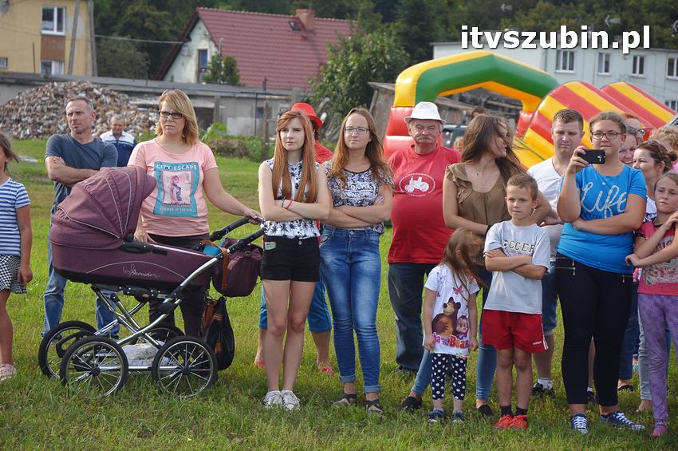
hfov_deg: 19.5
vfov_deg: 13.0
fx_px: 1976
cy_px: 226
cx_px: 339
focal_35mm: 105
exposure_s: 1/500
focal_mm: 70
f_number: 5.6
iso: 400
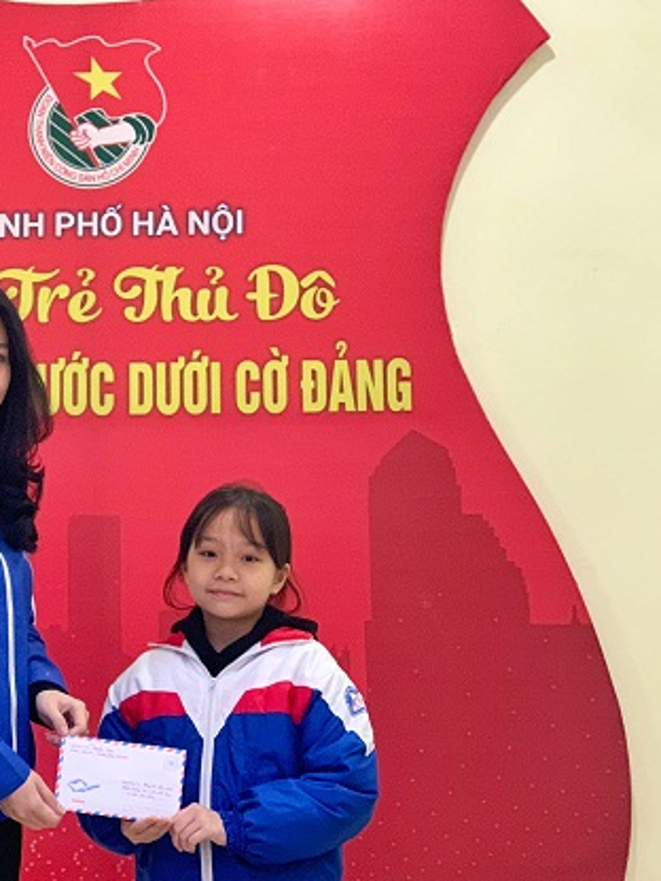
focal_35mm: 75
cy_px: 440
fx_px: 1910
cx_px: 64
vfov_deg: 26.0
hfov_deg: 19.3
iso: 400
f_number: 2.4
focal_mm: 6
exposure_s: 1/33
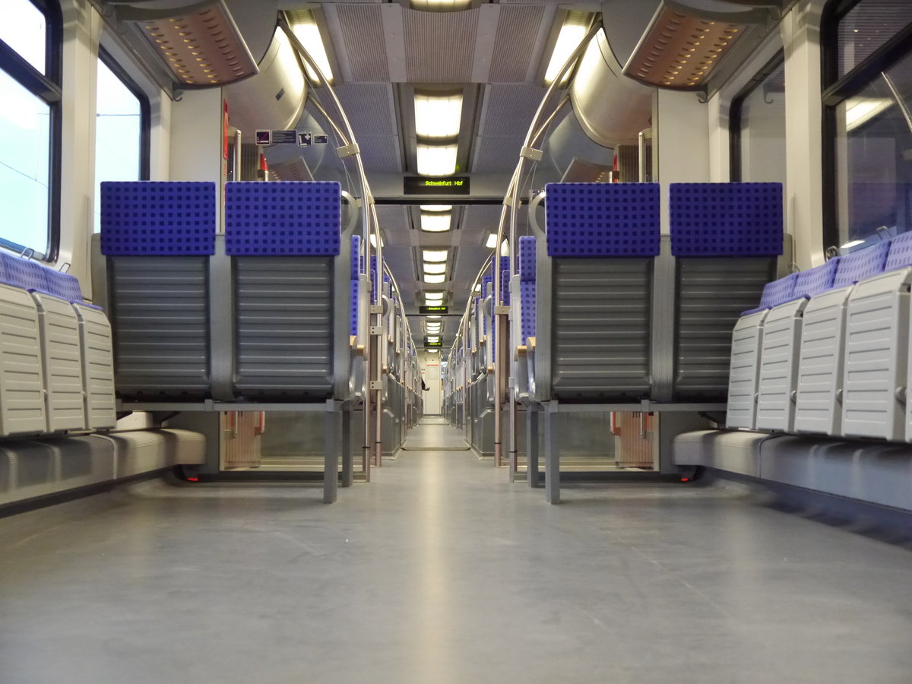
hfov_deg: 34.3
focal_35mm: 56
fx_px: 1475
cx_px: 456
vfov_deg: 26.1
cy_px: 342
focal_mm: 28
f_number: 4.8
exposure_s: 1/30
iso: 3200
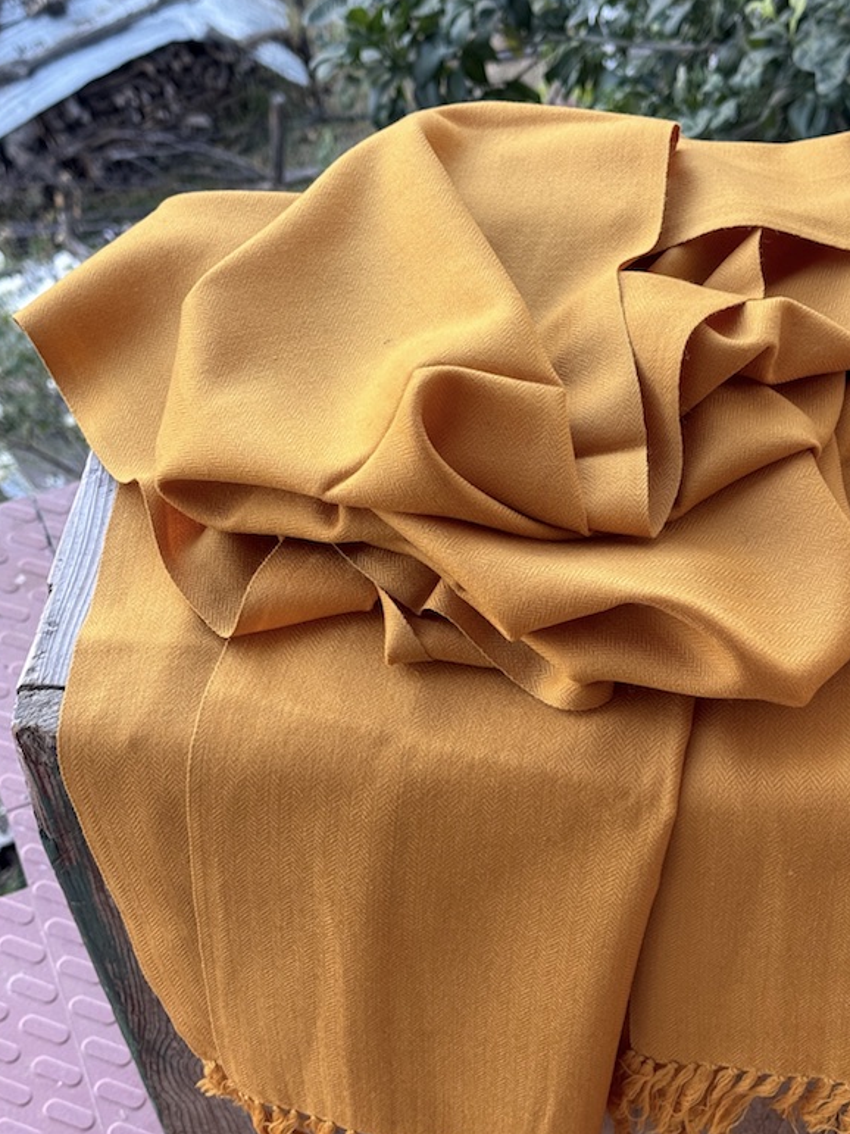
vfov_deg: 31.2
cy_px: 585
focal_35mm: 62
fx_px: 2030
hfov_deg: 23.6
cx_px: 529
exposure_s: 1/121
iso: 64
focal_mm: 6.76
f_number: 1.78
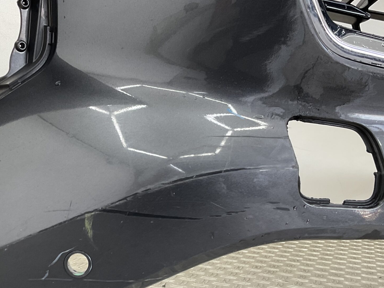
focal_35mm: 51
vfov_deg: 28.4
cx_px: 137
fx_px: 566
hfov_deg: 37.2
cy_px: 194
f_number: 1.8
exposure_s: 1/120
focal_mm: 3
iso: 50
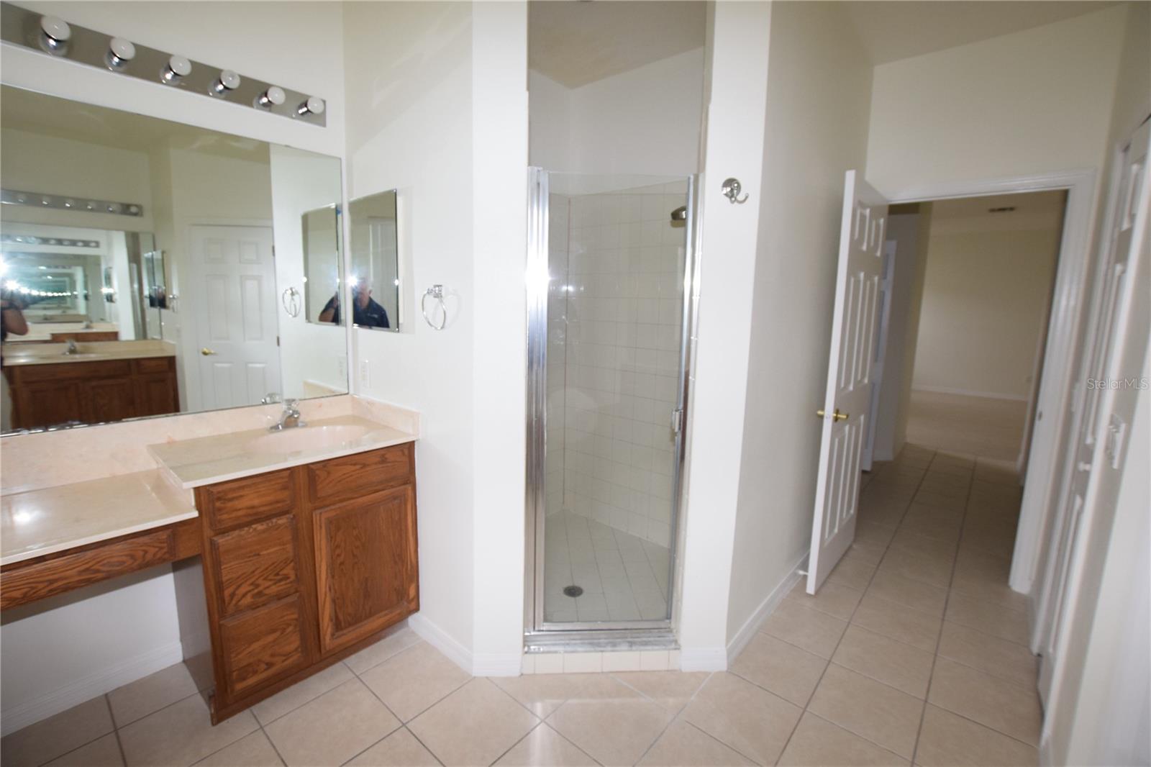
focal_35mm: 15
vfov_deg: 77.3
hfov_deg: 100.4
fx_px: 479
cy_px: 384
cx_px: 576
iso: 800
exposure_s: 1/100
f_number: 5
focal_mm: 10
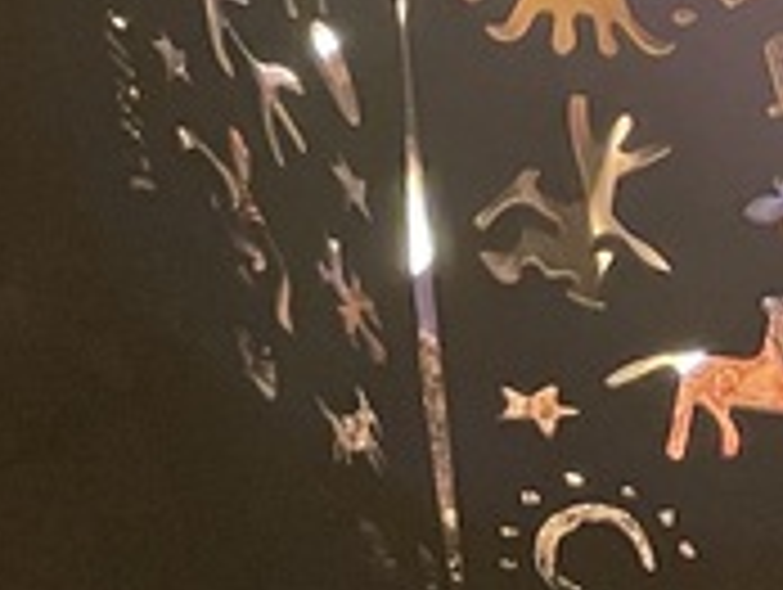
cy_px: -297
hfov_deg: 13.0
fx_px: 3375
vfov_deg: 9.7
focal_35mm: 149
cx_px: 882
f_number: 1.6
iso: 125
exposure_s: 1/77
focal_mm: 4.2
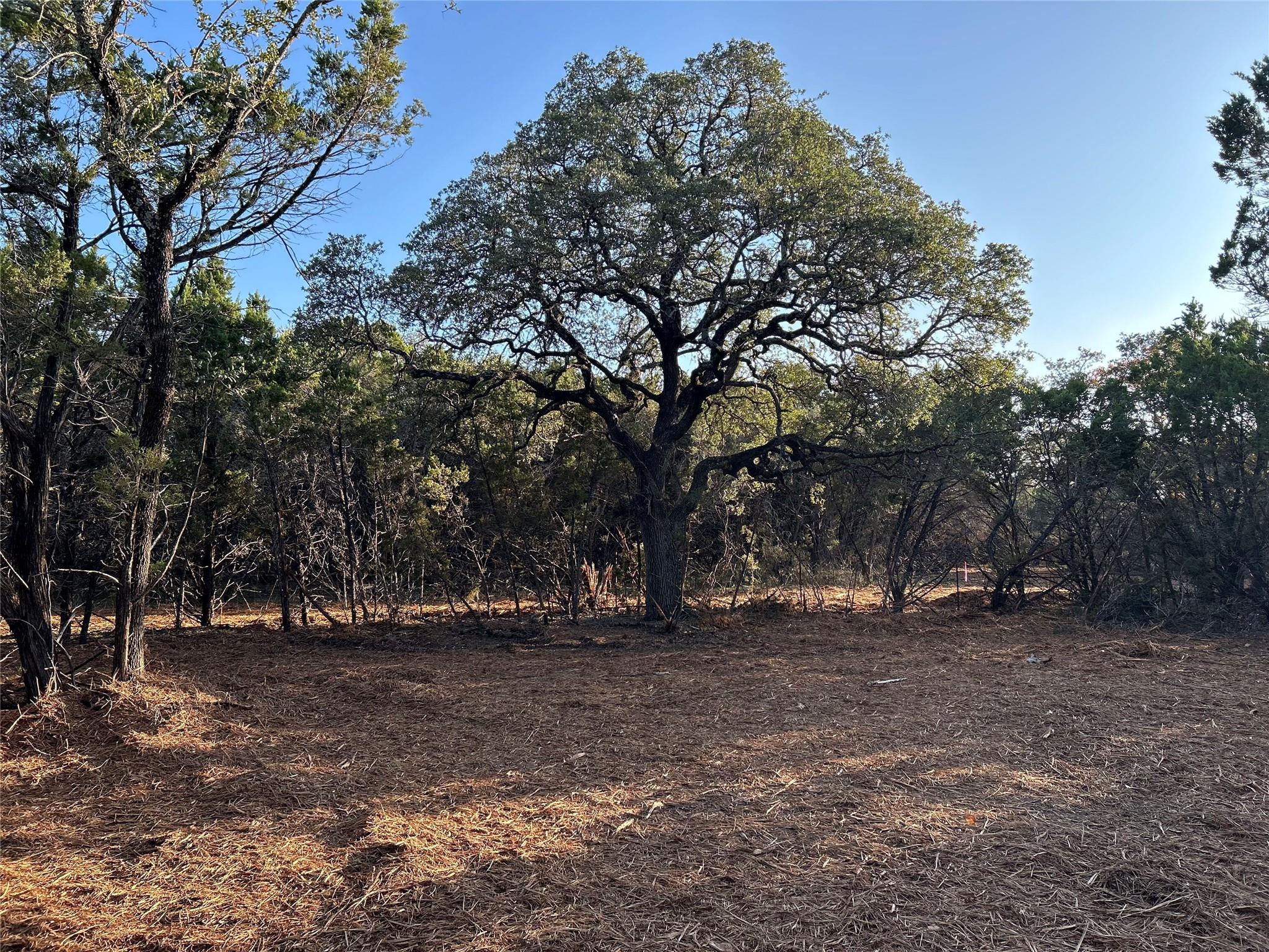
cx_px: 634
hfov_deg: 67.3
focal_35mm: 26
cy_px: 476
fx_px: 953
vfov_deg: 53.1
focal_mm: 5.7
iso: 50
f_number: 1.5
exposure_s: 1/1431
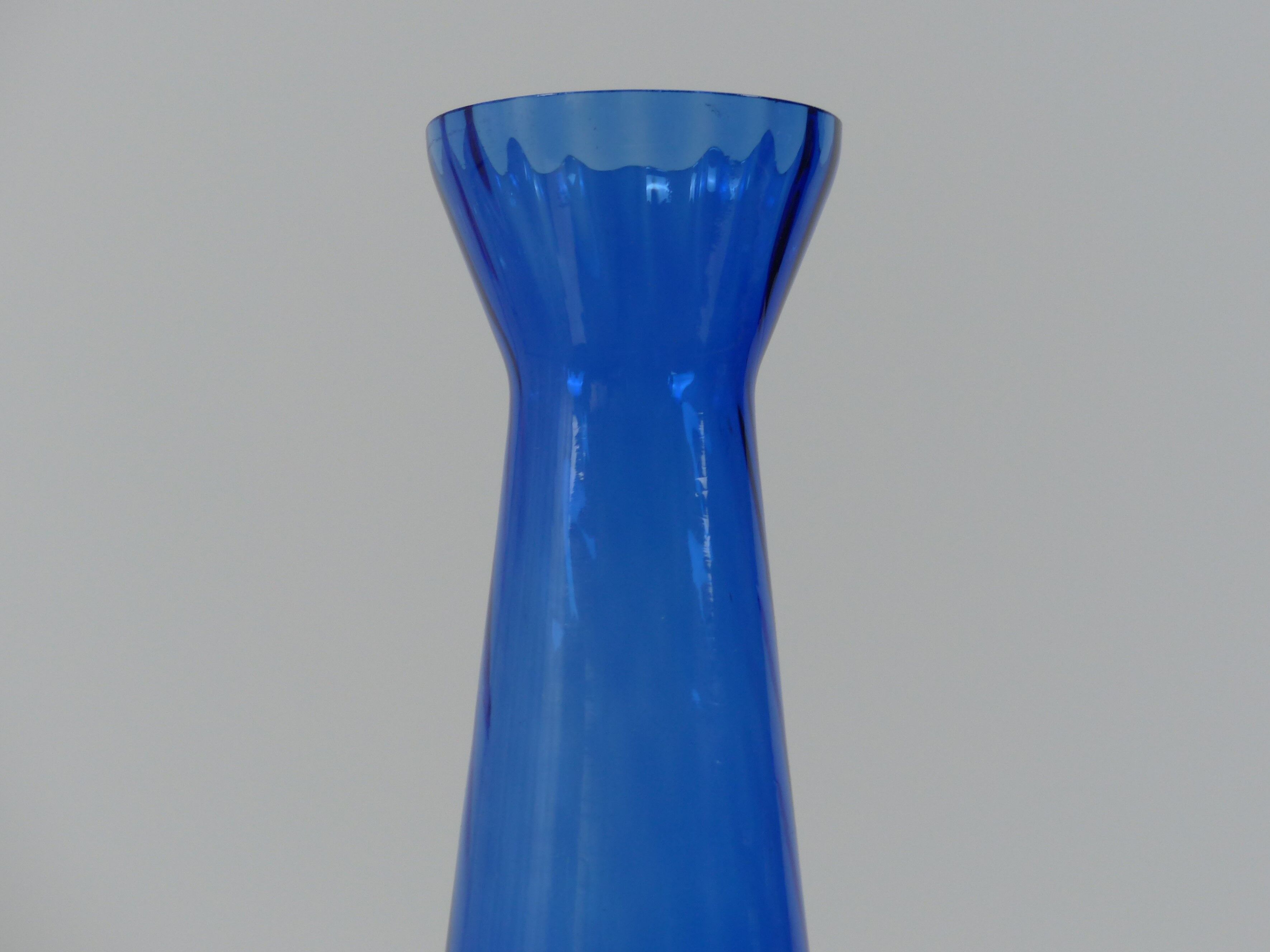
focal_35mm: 133
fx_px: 4880
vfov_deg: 11.1
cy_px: 476
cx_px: 635
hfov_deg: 14.8
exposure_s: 1/30
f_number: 2.8
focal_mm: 23.9
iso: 100
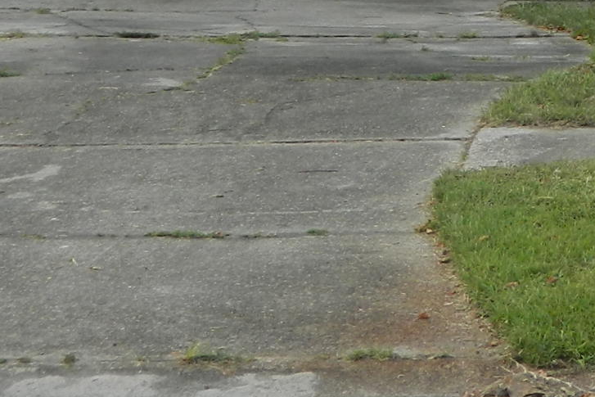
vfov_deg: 7.6
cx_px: 953
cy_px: -233
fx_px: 2909
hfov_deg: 11.1
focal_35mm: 176
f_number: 3.5
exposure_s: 1/60
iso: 80
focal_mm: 7.3
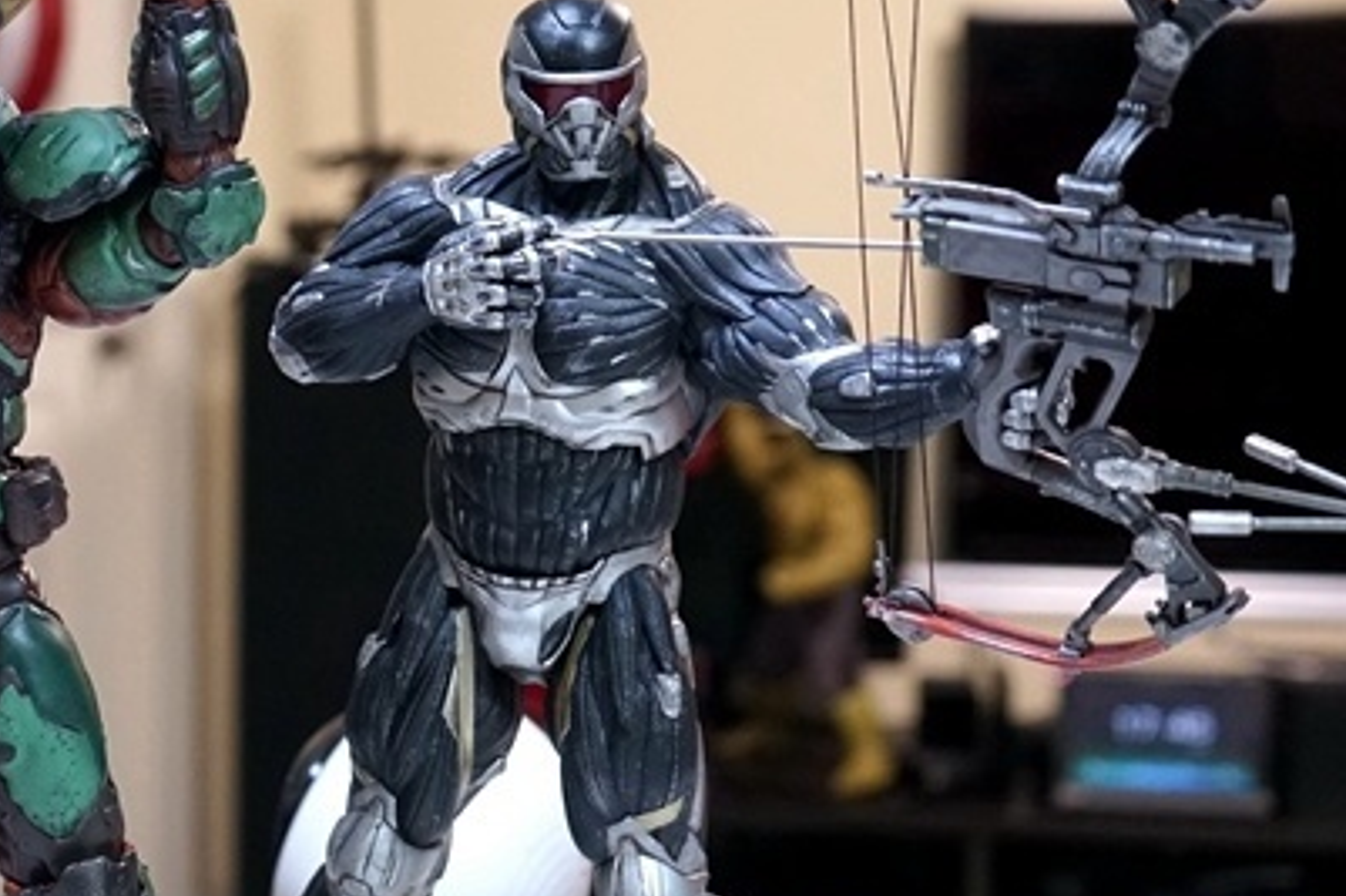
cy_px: 310
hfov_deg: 22.1
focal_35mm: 88
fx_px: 3289
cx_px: -44
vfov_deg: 15.5
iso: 1250
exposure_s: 1/60
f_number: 4
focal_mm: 36
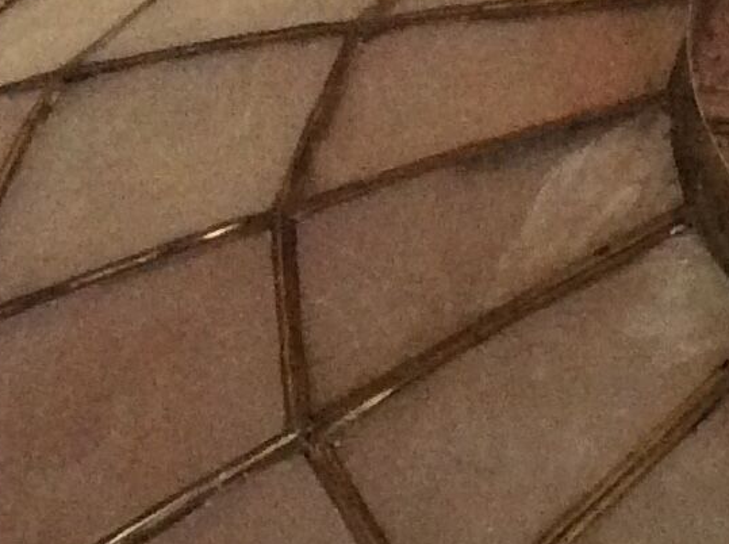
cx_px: 910
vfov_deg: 9.1
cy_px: 1024
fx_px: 3237
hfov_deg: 12.5
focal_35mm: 154
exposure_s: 1/25
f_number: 2.4
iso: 250
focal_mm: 3.3
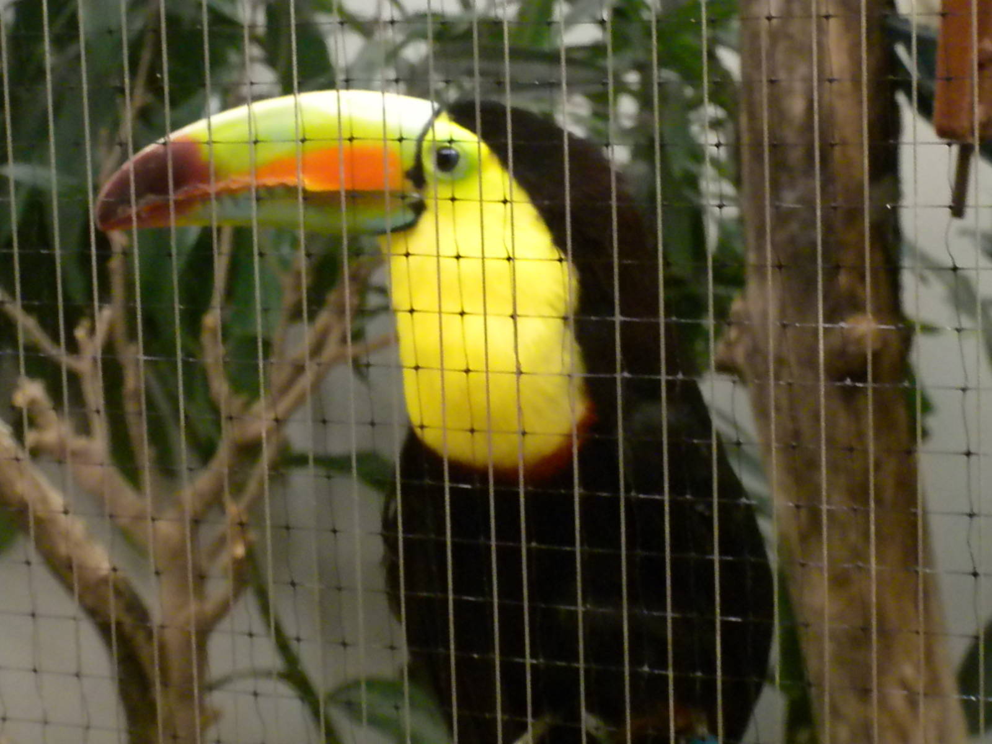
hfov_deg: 19.6
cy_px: 372
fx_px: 2866
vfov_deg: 14.8
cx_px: 496
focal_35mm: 100
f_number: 5.1
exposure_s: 1/65
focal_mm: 17.7
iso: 1857
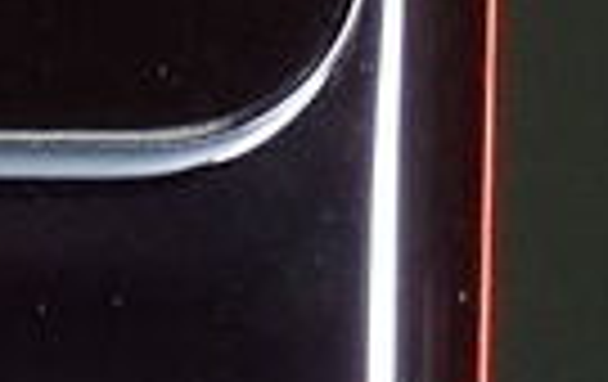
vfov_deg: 4.2
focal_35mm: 311
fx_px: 5164
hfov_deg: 6.5
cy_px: -306
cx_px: -583
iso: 5000
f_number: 8
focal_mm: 43
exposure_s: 1/200
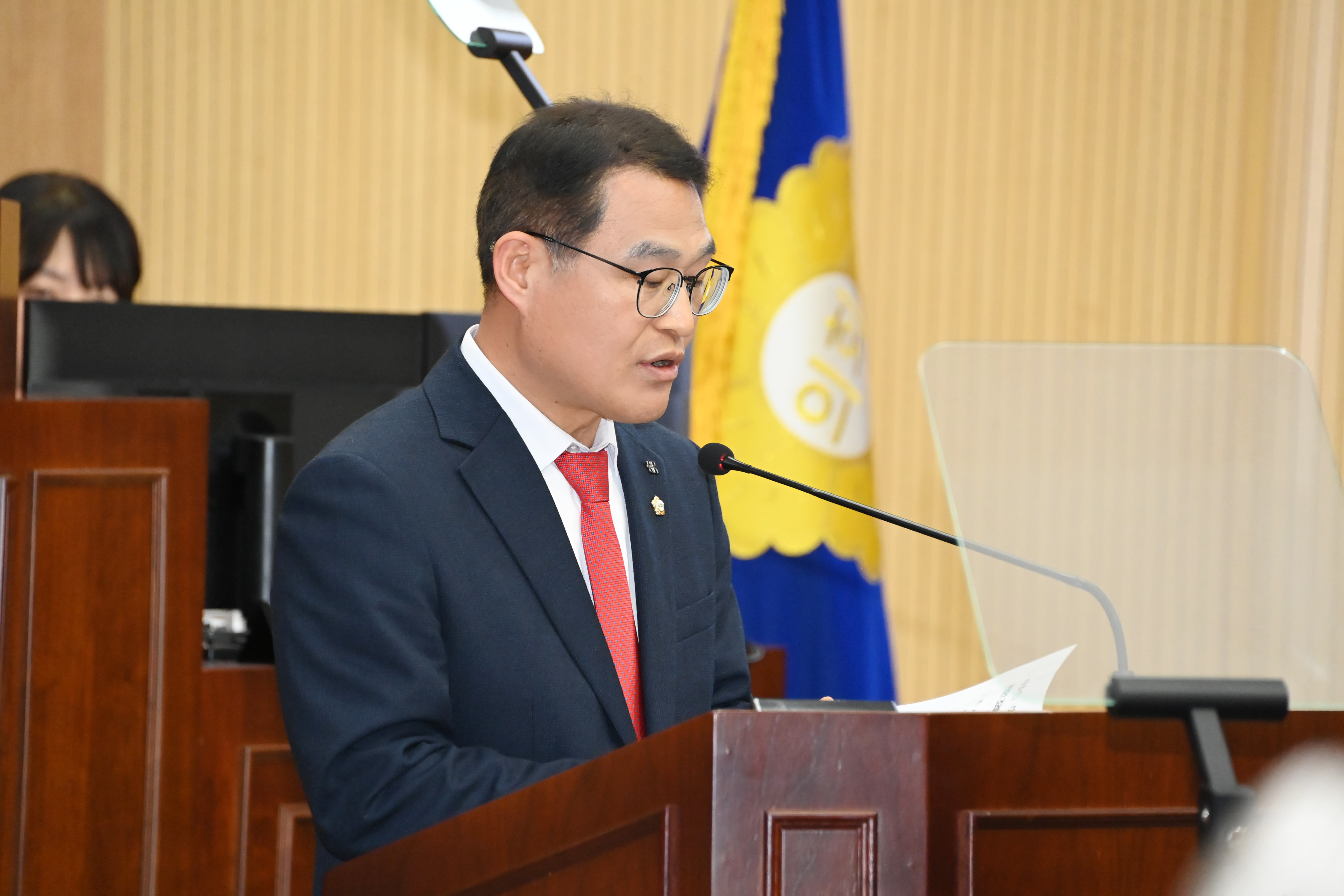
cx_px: 672
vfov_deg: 5.5
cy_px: 448
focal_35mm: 250
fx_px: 9333
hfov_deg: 8.2
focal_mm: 250
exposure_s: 1/250
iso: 8000
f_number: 6.3
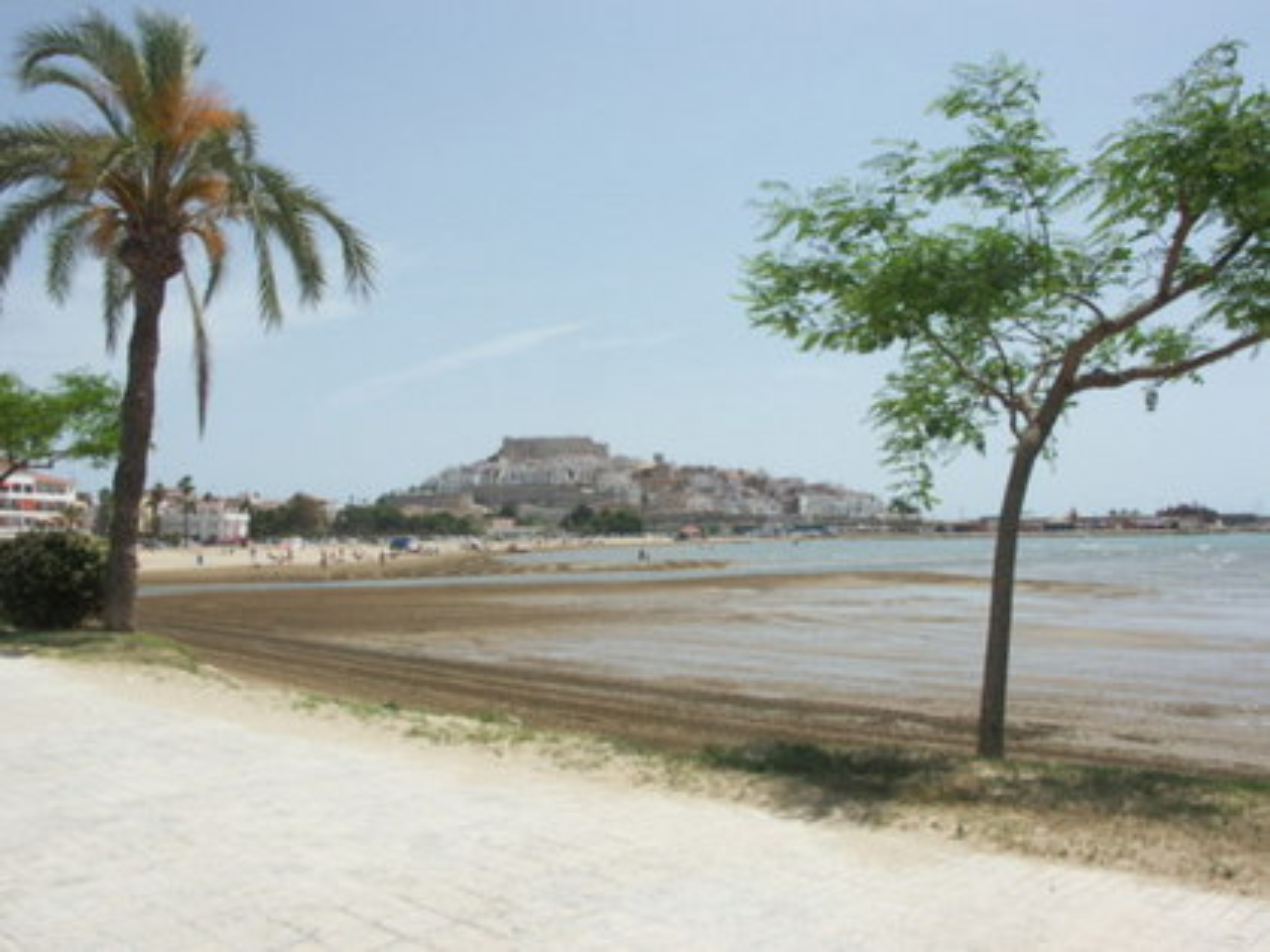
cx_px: 635
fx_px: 1101
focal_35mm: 30
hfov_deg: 60.0
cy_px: 476
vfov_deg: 46.8
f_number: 8
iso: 100
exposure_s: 1/640
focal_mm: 7.82
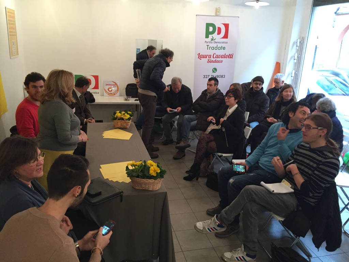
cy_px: 131
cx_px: 174
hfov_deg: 61.7
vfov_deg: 48.2
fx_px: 292
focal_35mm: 29
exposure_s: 1/33
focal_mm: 4.15
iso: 200
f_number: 2.2
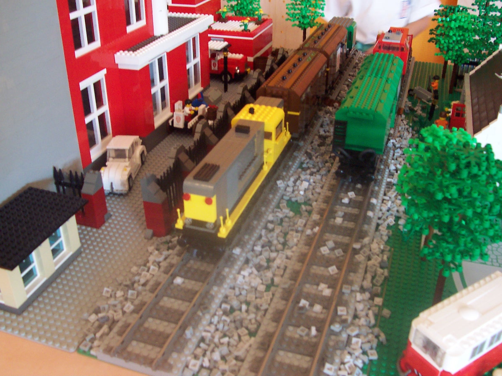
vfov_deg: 38.7
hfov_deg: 50.1
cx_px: 251
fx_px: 537
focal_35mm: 37
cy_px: 188
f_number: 2.8
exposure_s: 1/20
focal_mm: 5.6
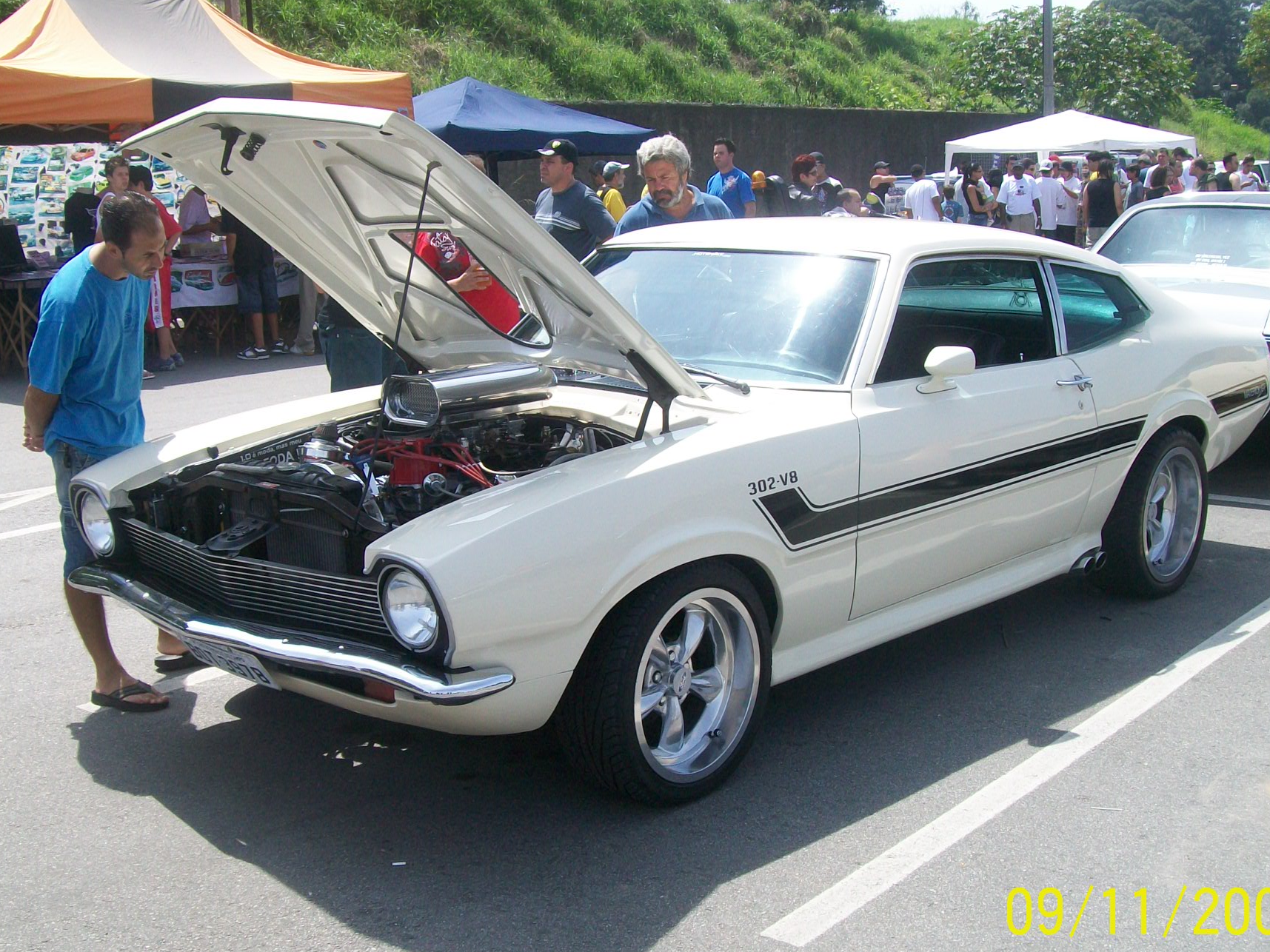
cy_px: 472
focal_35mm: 43
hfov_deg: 43.9
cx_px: 632
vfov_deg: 33.6
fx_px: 1577
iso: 64
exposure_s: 1/320
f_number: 4.8
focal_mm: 6
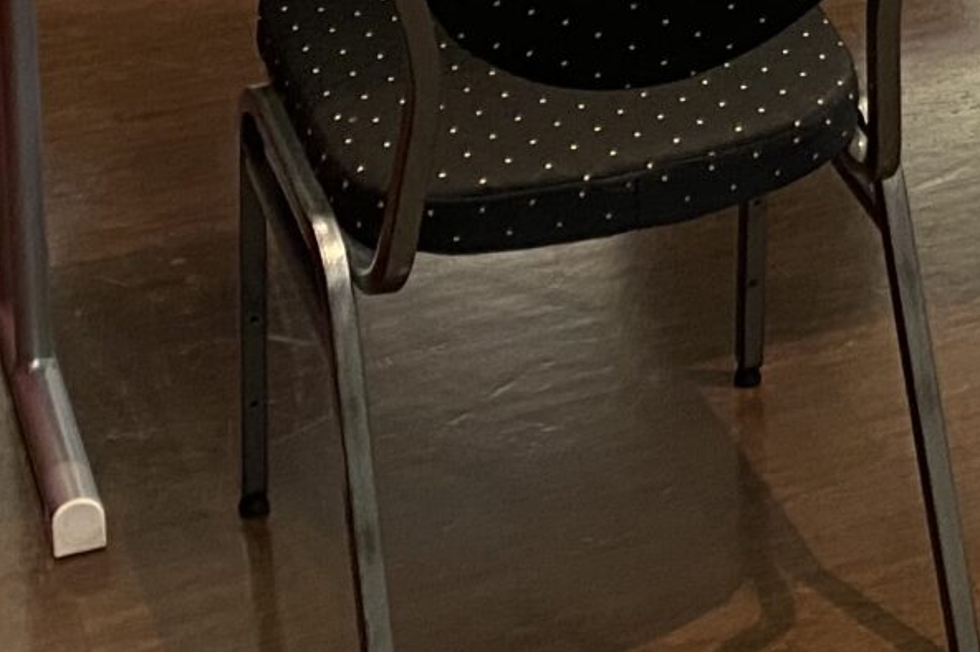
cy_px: -493
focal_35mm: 117
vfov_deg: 11.0
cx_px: 1255
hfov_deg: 16.6
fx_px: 3183
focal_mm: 4.25
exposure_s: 1/50
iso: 160
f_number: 1.8
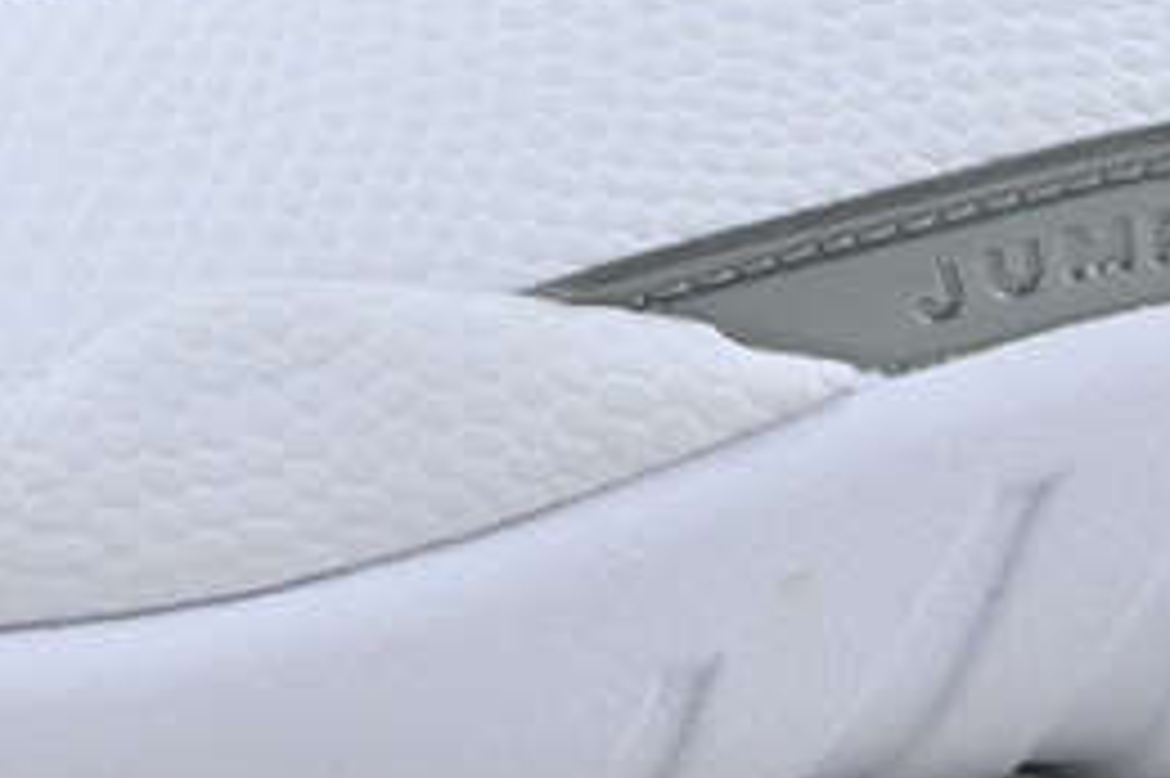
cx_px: 392
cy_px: -139
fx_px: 6868
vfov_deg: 6.4
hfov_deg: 9.7
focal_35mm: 211
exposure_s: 1/125
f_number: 10
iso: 1000
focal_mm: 30.5
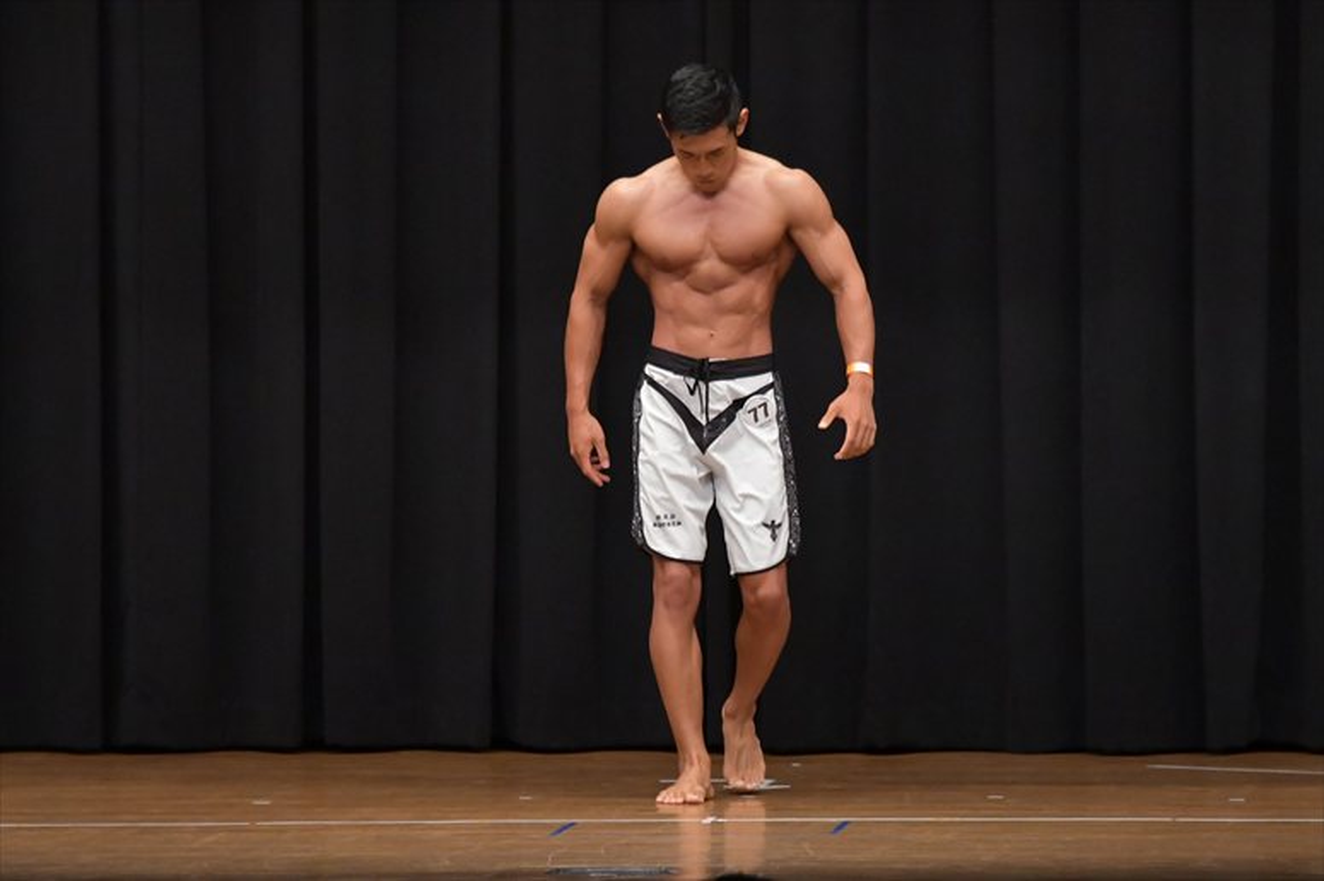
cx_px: 662
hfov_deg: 8.1
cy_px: 440
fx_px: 9374
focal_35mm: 255
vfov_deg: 5.4
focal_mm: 170
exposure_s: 1/400
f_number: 5.6
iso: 6400
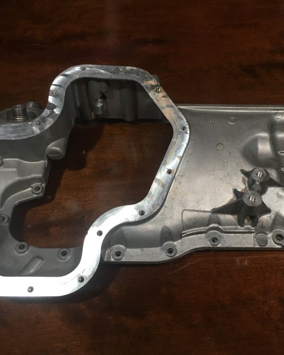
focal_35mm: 41
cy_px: 171
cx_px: 172
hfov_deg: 36.4
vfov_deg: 44.8
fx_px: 431
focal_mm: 4.15
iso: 80
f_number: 2.2
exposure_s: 1/30
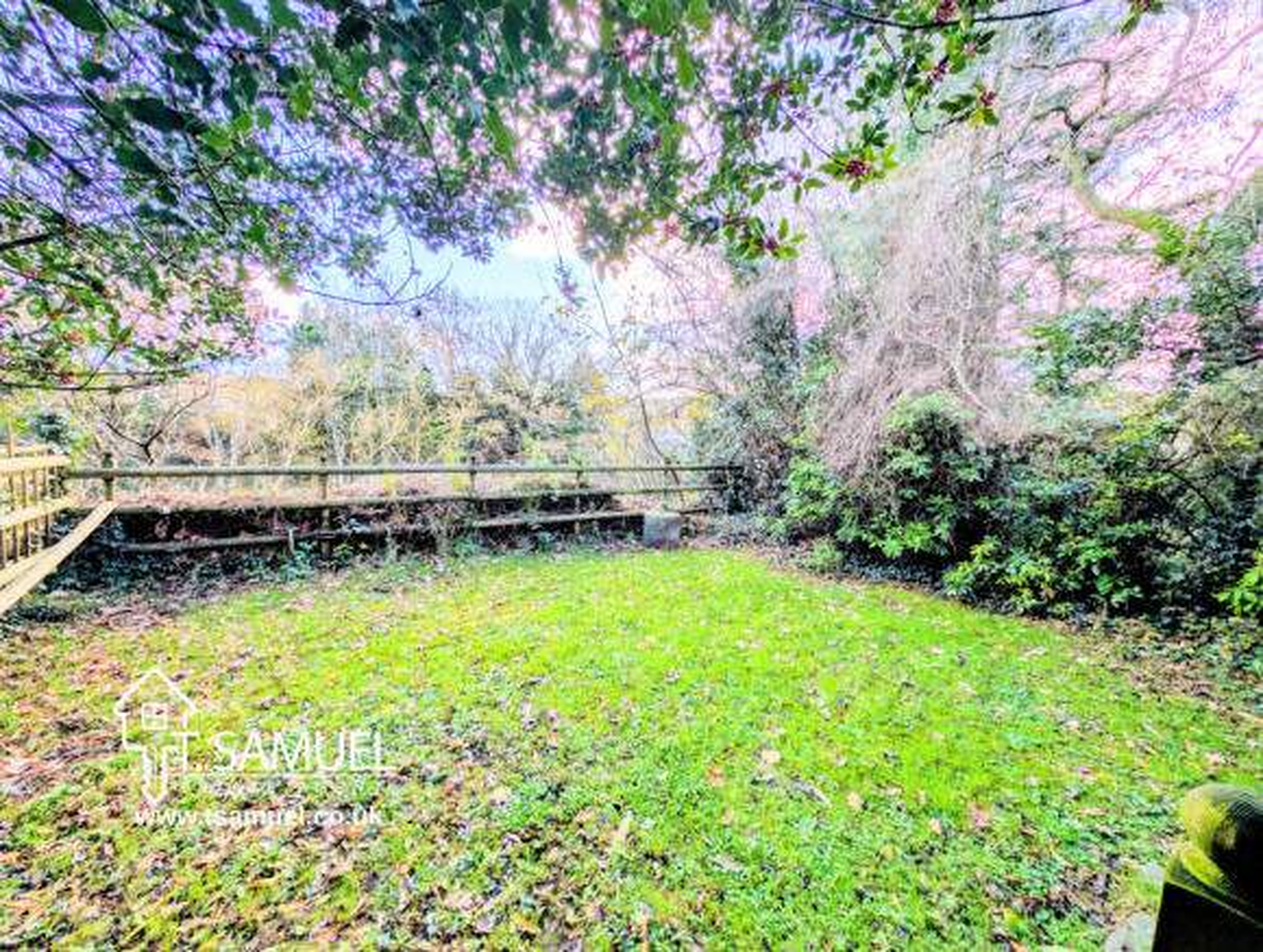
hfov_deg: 110.4
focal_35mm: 12
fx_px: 439
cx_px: 632
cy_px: 476
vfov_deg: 94.7
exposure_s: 1/685
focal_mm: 2.23
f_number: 1.95
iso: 37
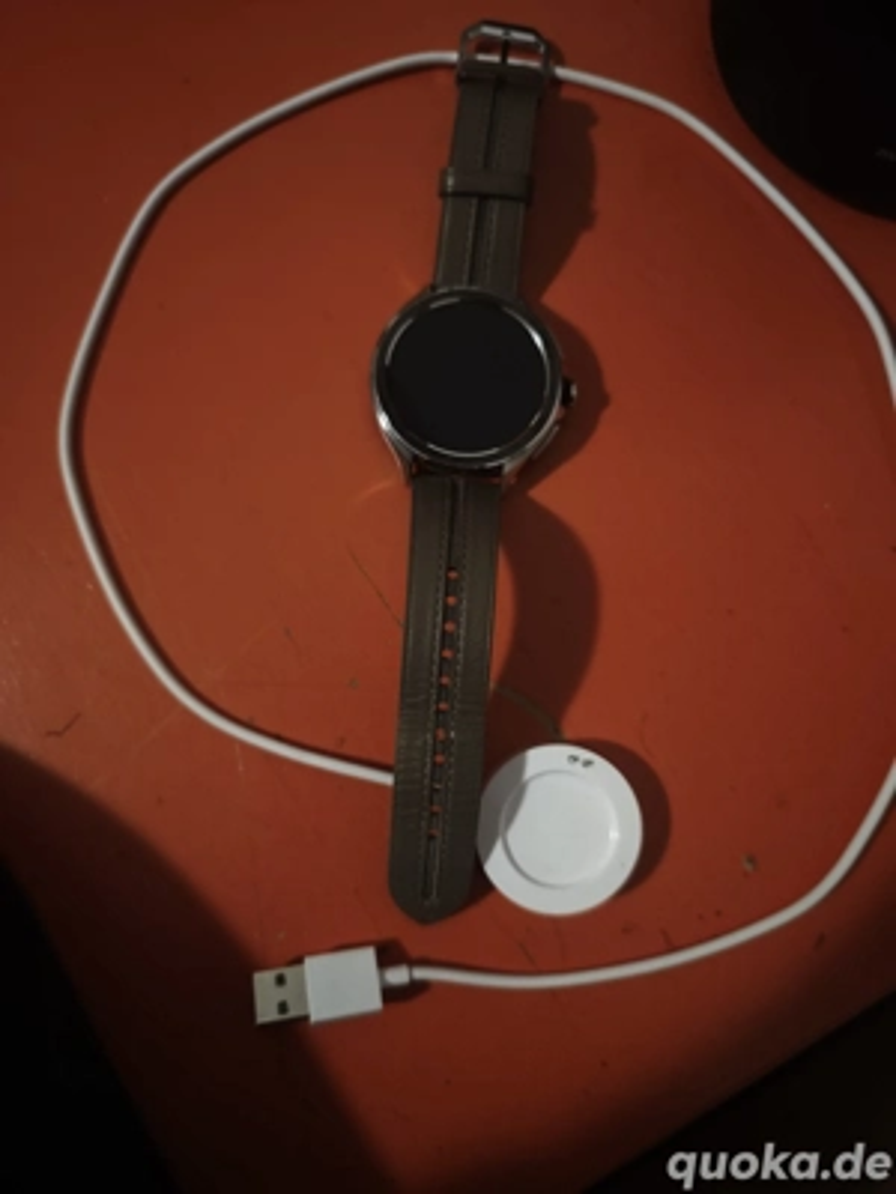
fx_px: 794
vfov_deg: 73.9
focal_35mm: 23
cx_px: 448
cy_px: 597
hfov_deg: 58.9
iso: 3200
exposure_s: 1/20
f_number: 1.63
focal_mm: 8.72
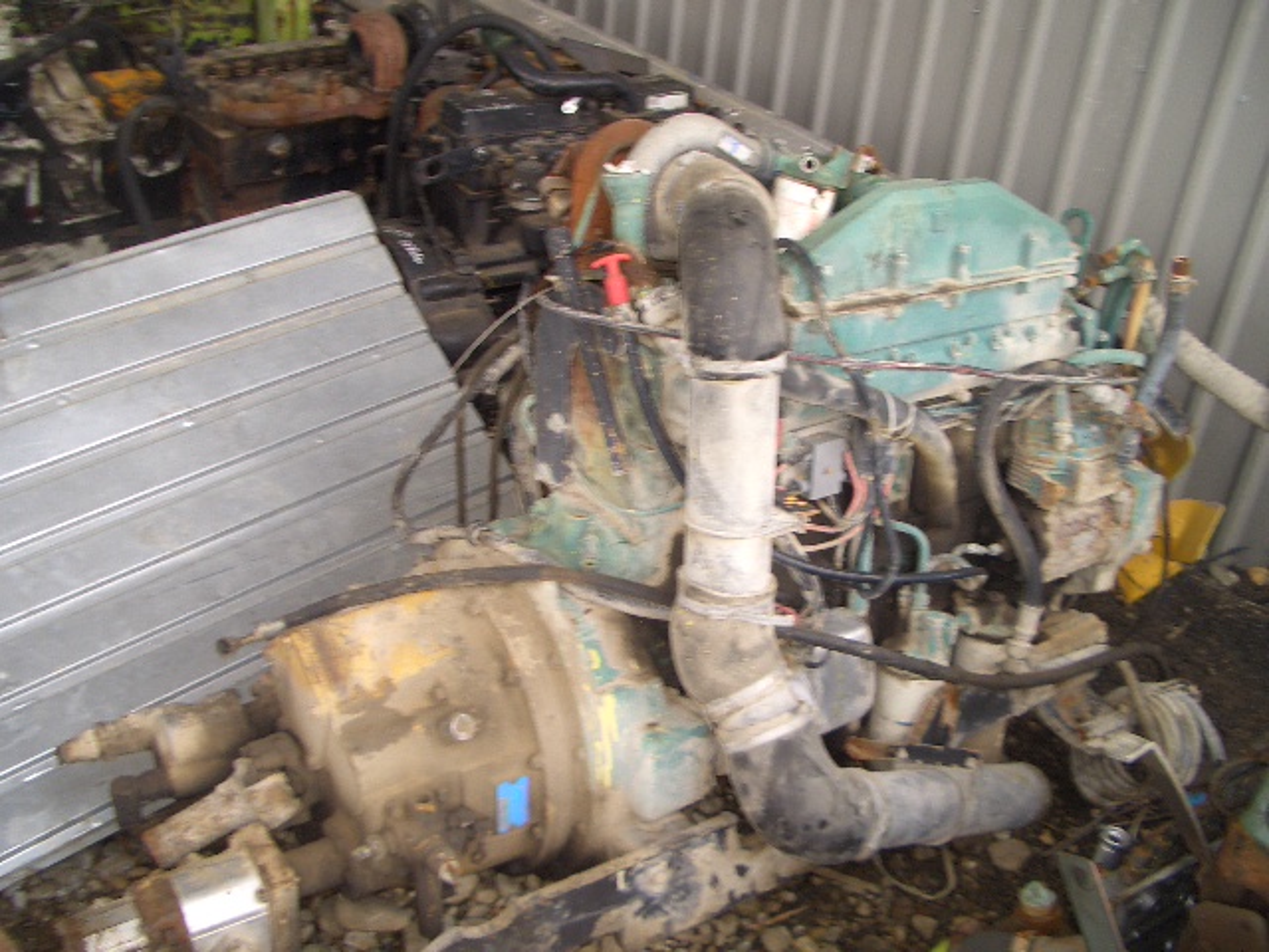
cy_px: 476
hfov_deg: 52.6
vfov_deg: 40.7
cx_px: 634
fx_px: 1283
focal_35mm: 35
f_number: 2.6
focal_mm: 5.8
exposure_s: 1/60
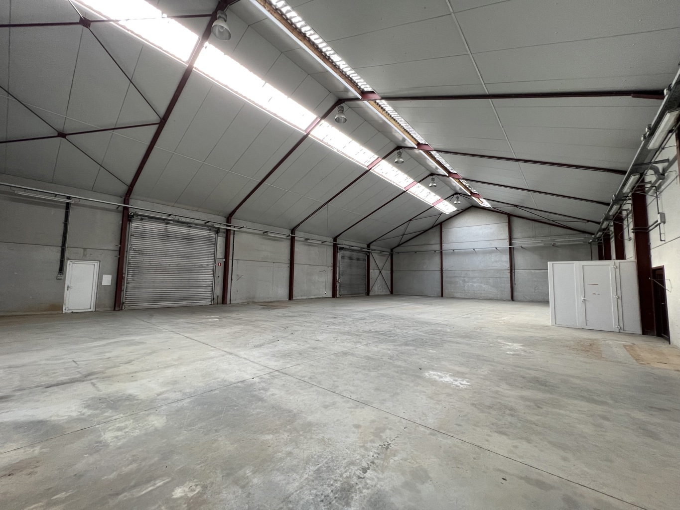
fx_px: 255
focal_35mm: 13
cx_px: 340
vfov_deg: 89.9
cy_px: 255
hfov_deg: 106.2
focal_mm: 1.57
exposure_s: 1/99
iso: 160
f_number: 1.8
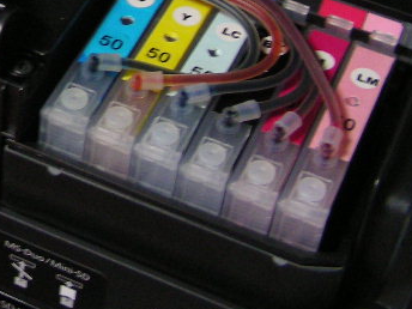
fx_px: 1345
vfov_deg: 12.8
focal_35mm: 113
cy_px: -66
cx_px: -184
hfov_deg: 16.1
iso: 200
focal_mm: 6.3
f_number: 3.5
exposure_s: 1/8.2
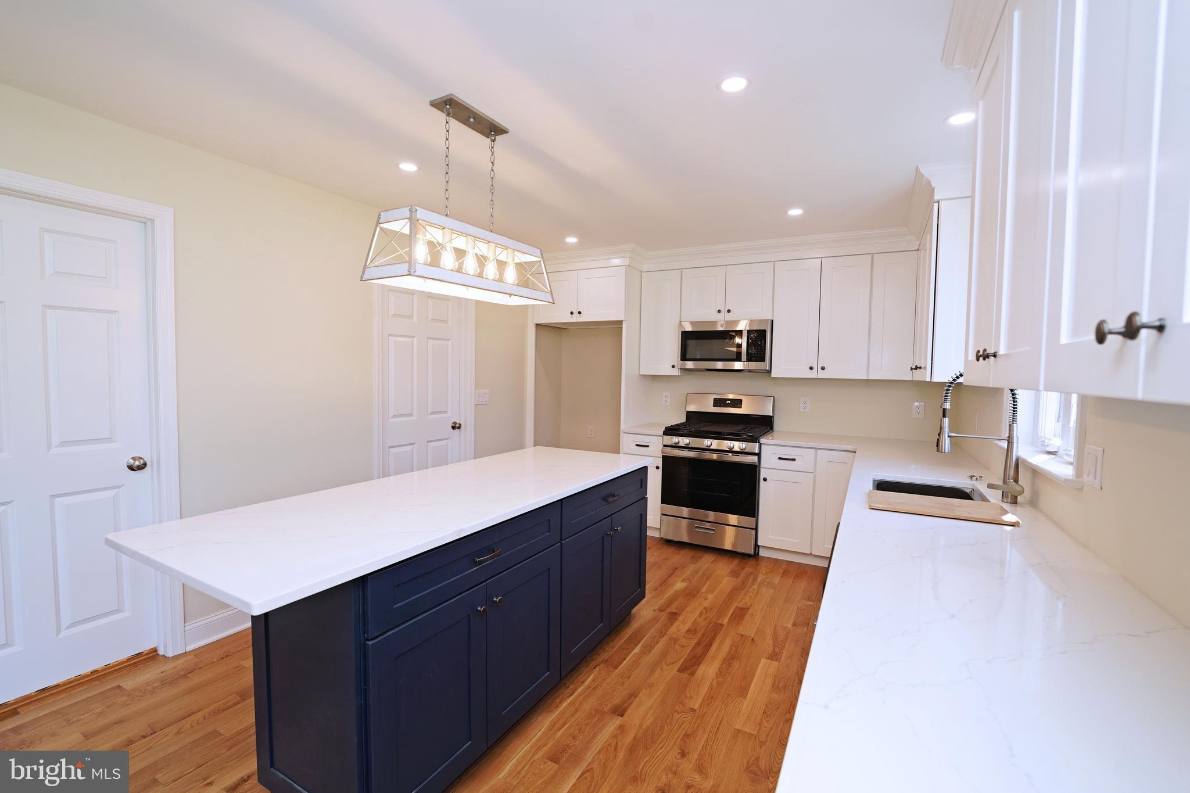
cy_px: 396
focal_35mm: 15
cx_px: 595
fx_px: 502
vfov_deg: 76.6
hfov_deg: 99.7
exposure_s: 1/200
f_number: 5
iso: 800
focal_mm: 15.2
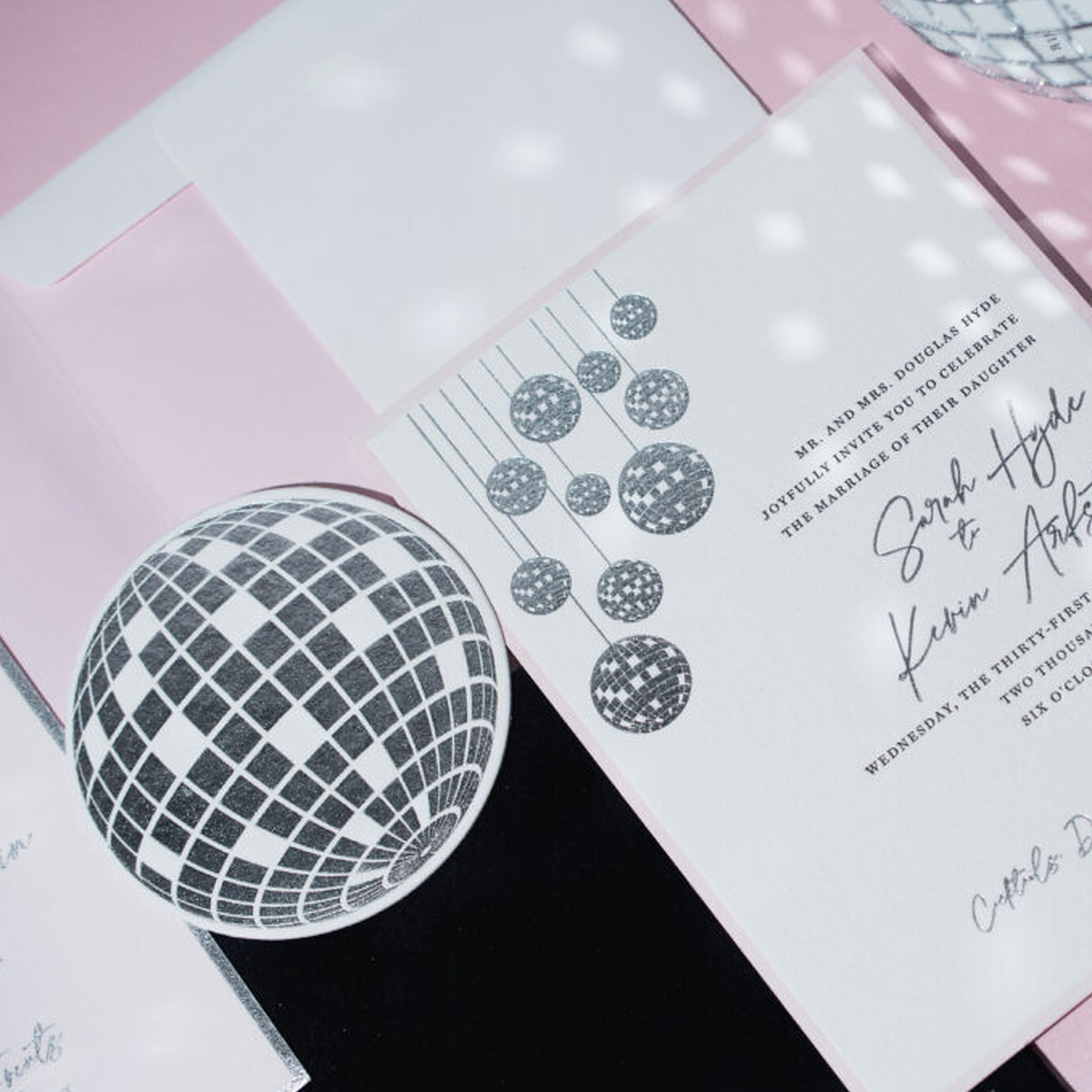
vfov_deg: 22.5
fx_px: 2748
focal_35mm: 77
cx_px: 805
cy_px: 548
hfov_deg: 22.3
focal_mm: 40
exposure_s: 1/250
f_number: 4.5
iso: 100
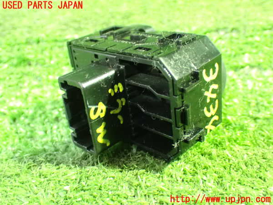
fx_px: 323
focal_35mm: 41
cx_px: 136
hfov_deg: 45.8
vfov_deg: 35.1
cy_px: 102
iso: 1600
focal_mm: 7.31
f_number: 2.8
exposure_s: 1/8
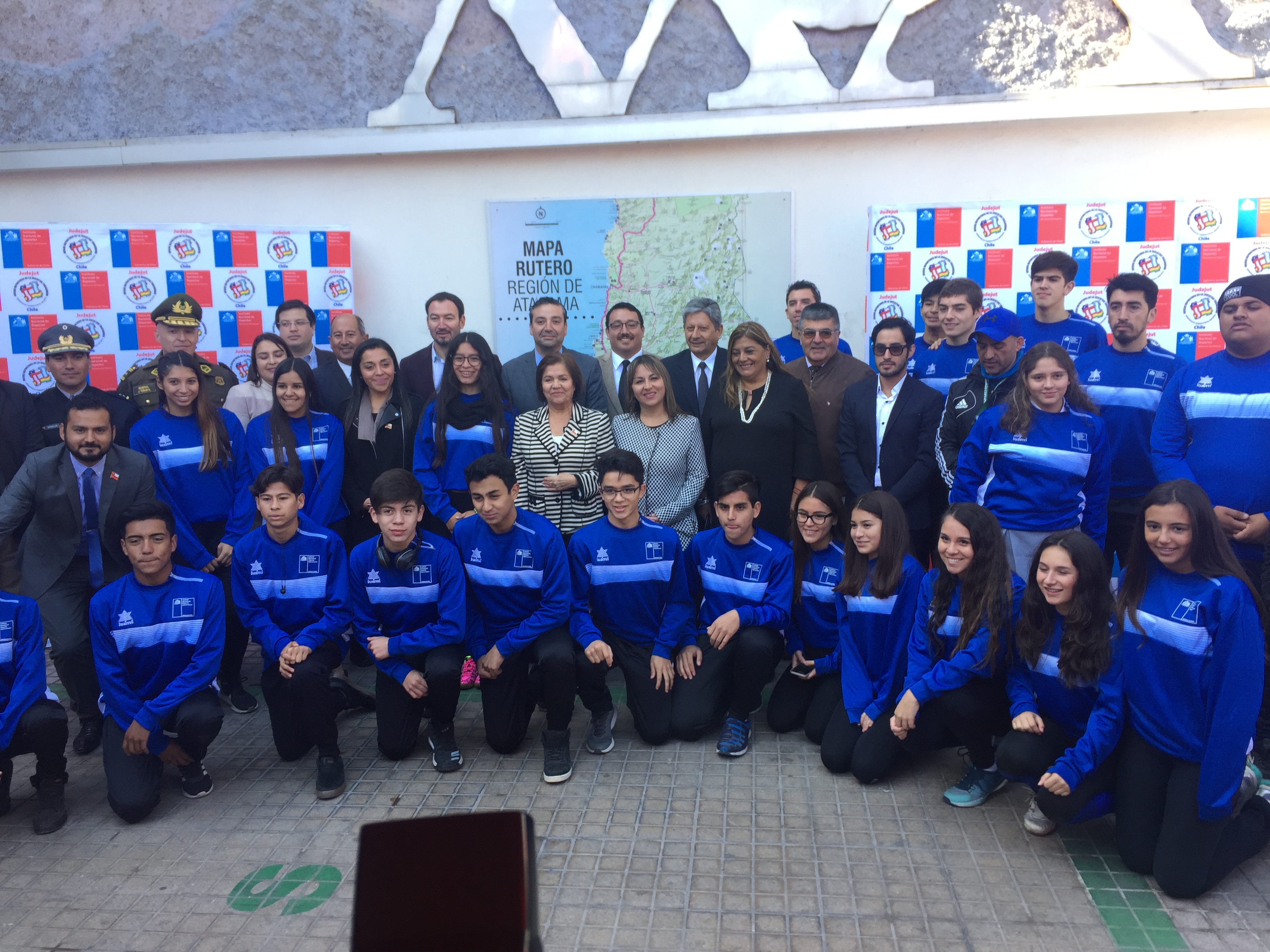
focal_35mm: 29
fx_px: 1064
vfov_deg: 48.2
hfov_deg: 61.7
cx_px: 635
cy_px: 476
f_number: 2.2
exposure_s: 1/119
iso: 32
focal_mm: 4.15
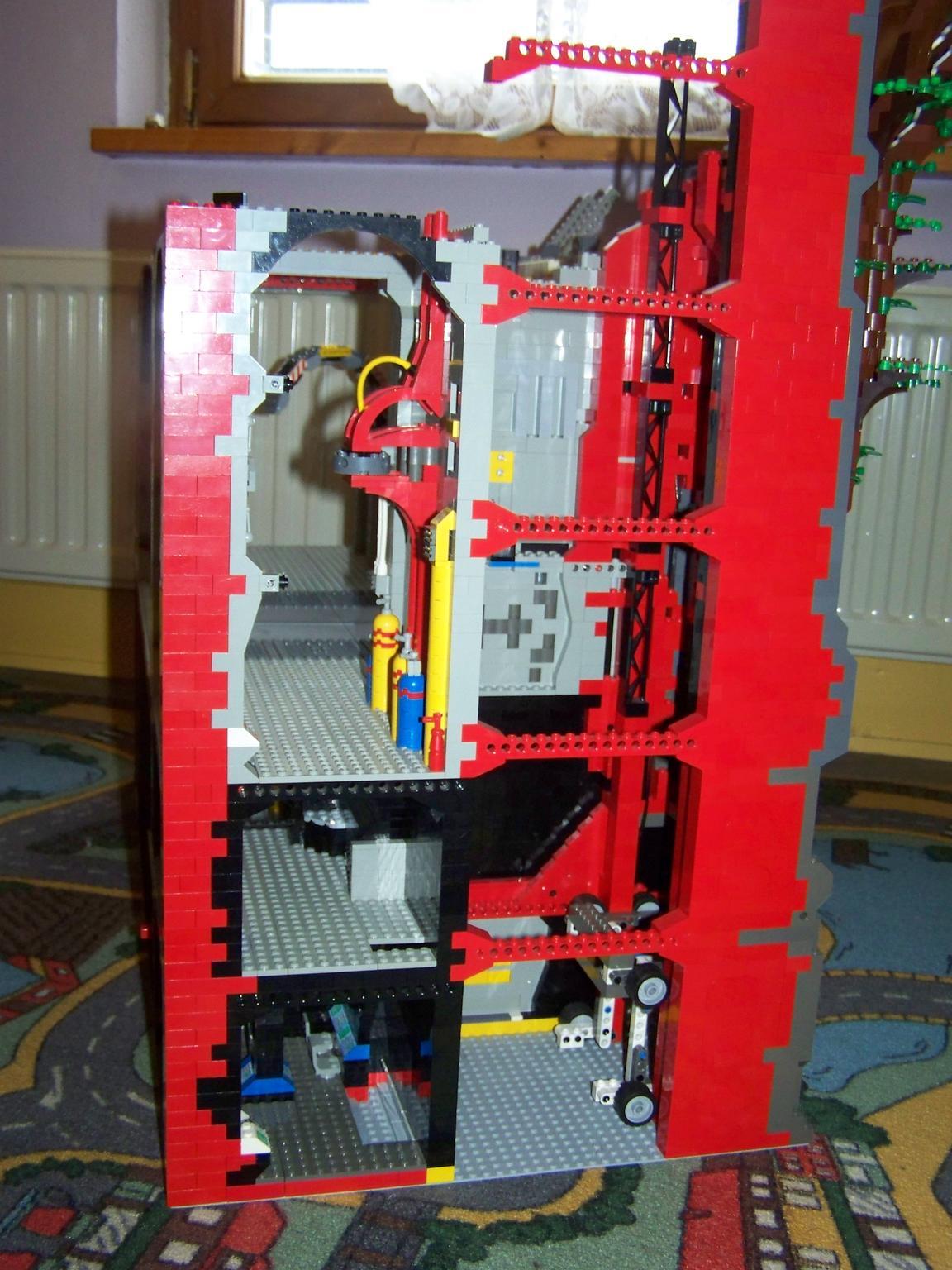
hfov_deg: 37.7
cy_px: 635
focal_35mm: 38
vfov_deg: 49.0
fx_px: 1393
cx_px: 476
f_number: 2.8
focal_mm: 6.3
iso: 200
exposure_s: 1/30
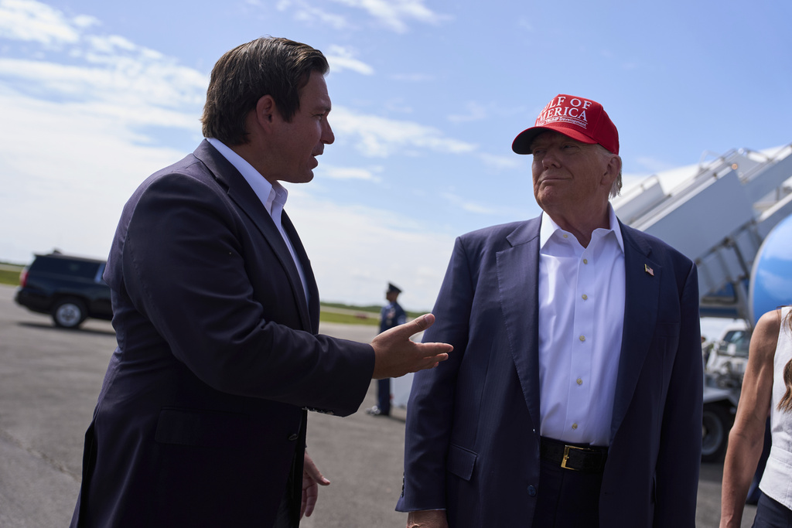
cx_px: 396
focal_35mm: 35
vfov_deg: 37.9
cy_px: 264
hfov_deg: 54.4
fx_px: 770
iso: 200
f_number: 2.8
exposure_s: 1/3200
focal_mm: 35
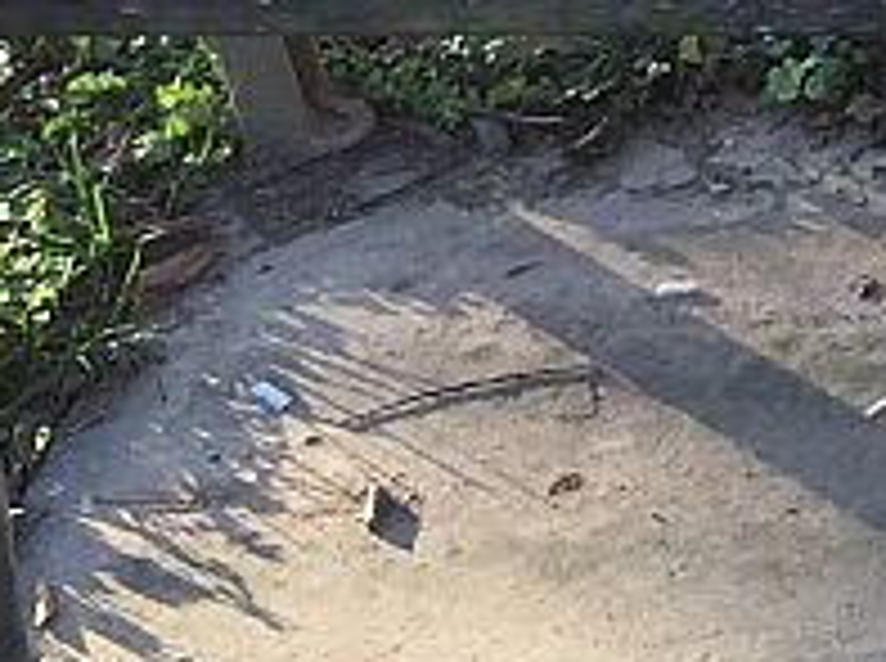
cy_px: -567
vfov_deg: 8.0
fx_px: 4522
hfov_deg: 10.2
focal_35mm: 177
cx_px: 1875
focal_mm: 4.15
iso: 32
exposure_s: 1/126
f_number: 2.2
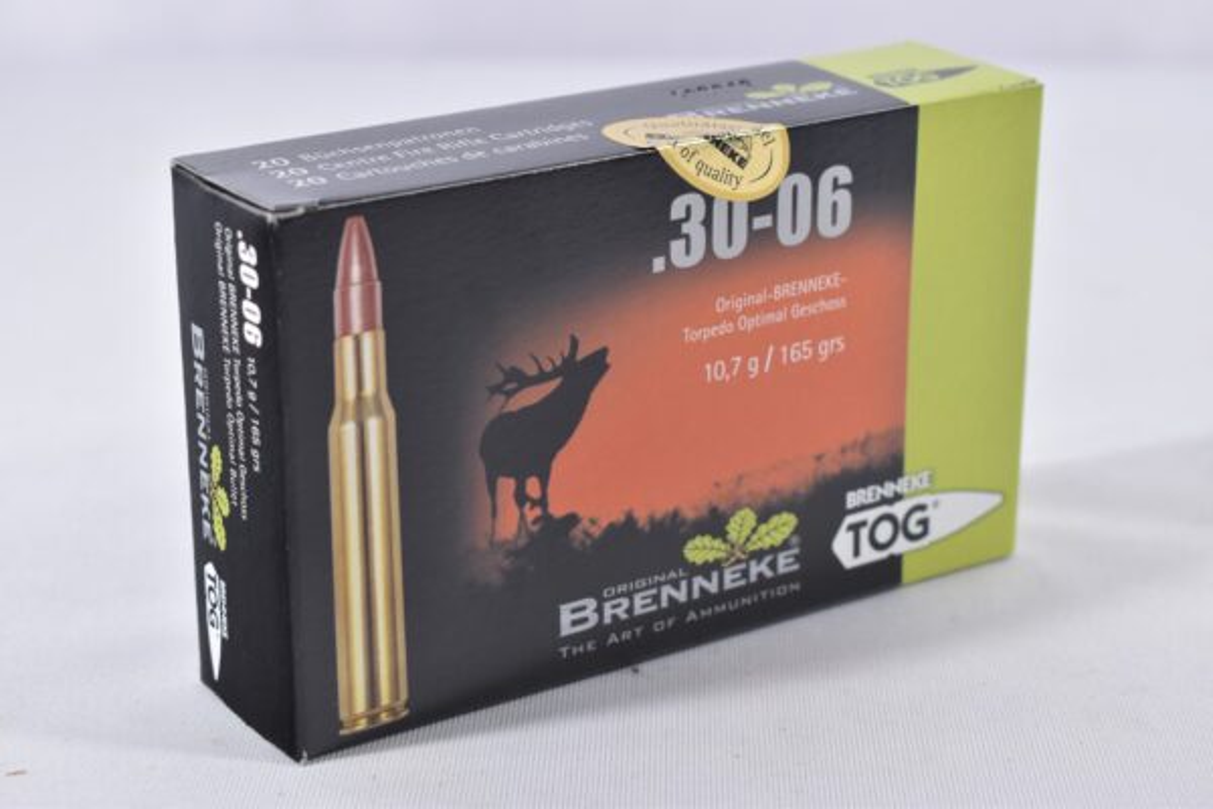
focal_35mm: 72
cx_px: 606
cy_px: 404
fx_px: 2426
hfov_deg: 28.1
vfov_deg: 18.9
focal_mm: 48
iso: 640
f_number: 5.3
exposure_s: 1/50
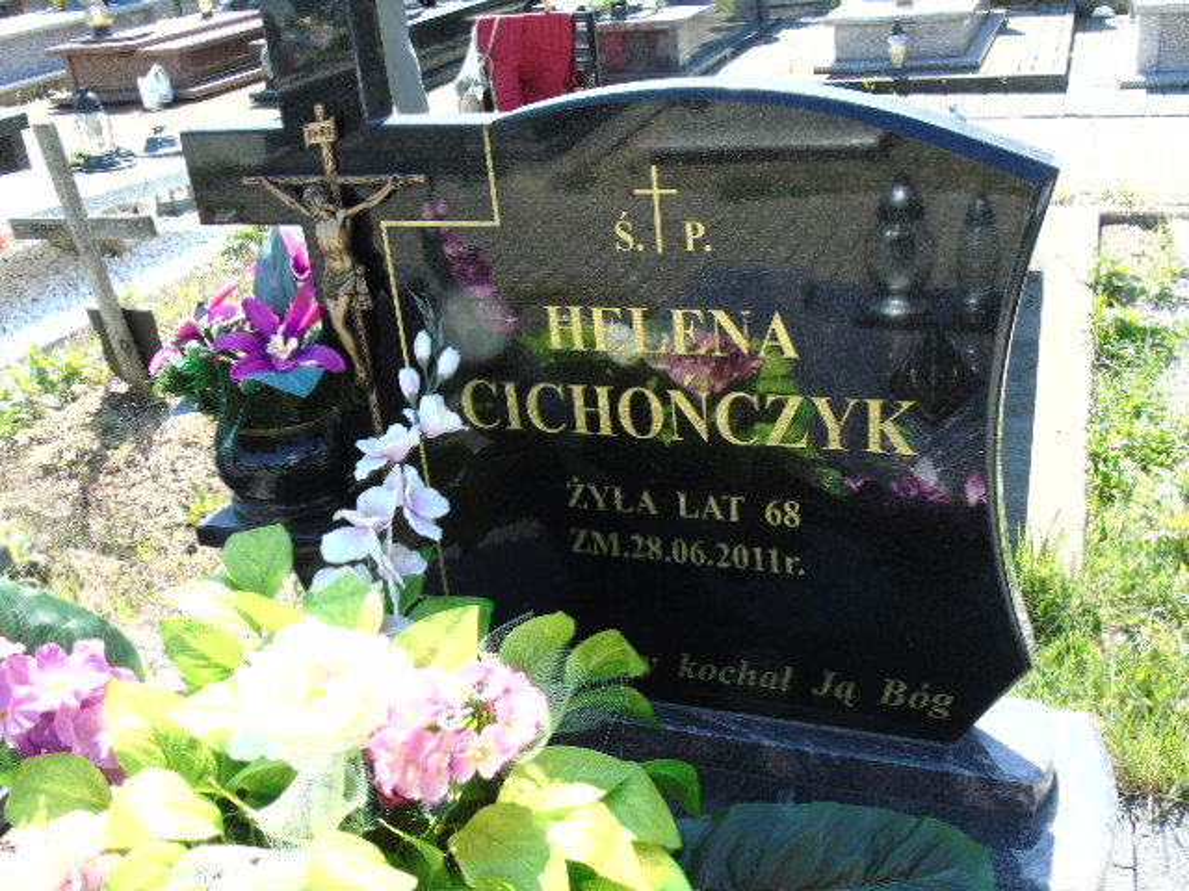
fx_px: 1168
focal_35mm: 34
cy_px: 446
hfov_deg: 54.0
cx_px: 594
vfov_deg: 41.8
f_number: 3.8
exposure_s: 1/200
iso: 80
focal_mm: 6.1
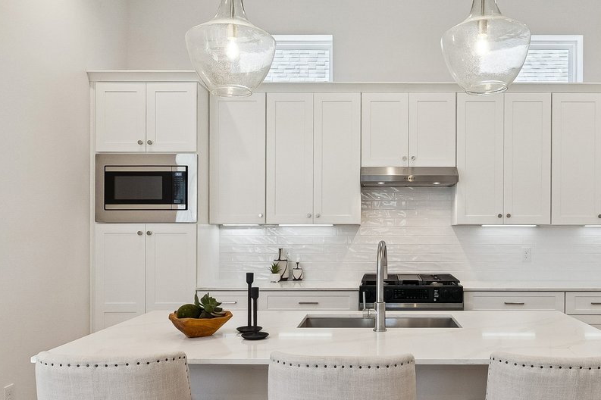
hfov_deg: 60.0
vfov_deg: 42.2
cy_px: 226
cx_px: 349
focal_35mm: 31
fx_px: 517
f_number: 8
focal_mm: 12
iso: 640
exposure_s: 1/80
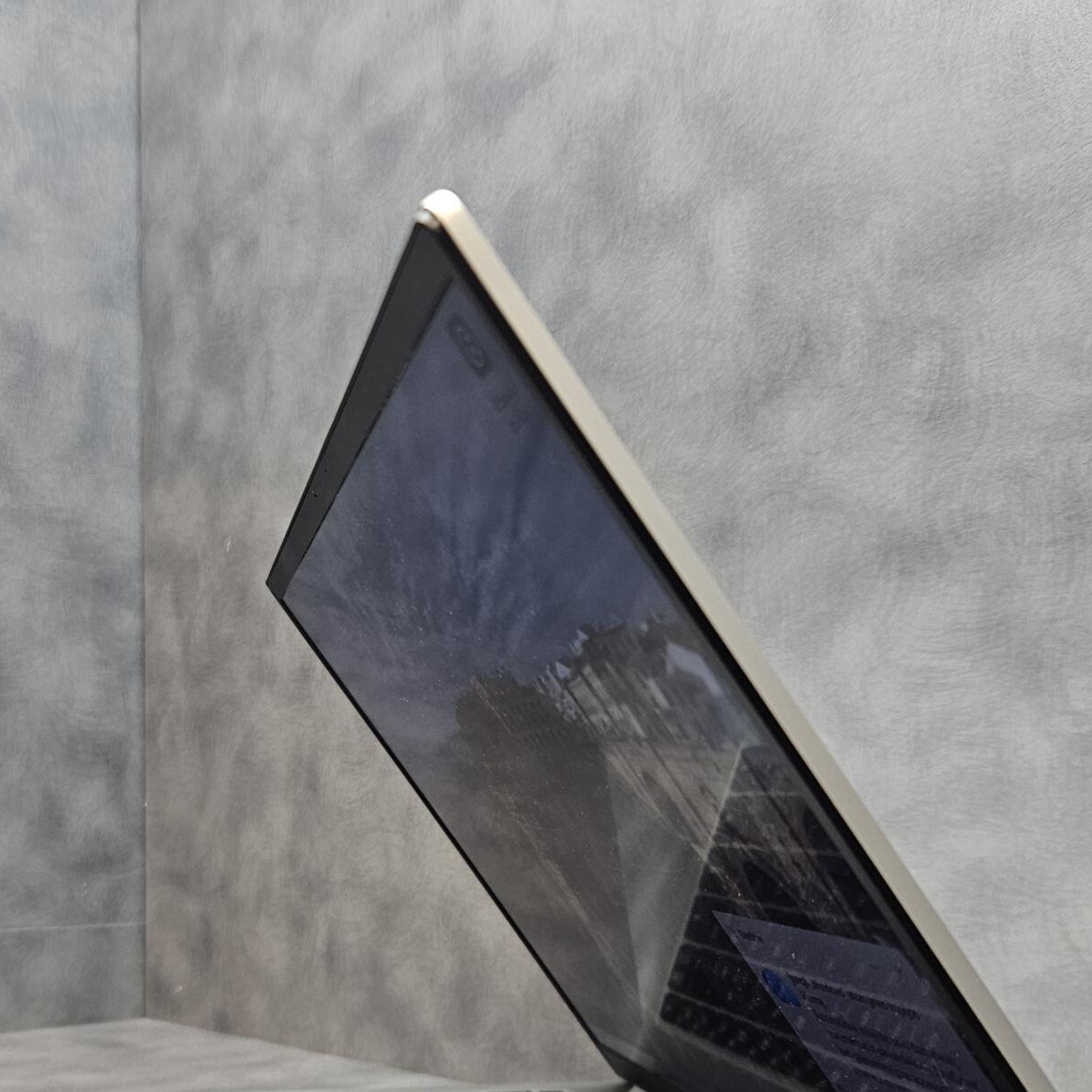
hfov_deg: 39.1
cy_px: 876
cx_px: 481
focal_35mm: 43
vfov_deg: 37.7
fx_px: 1535
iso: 160
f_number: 1.8
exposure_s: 1/100
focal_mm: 5.4
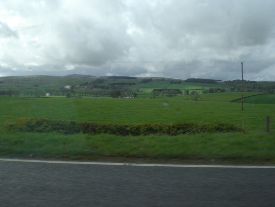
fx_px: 302
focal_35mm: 38
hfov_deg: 49.0
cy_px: 104
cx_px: 138
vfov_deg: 37.7
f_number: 3.1
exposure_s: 1/500
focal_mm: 6.3
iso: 50
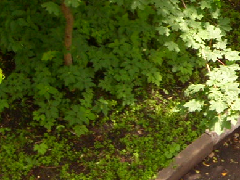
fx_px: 3197
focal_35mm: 461
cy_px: 12
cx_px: 421
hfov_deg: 4.3
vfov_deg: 3.2
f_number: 3.5
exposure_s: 1/125
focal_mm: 28.3
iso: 100
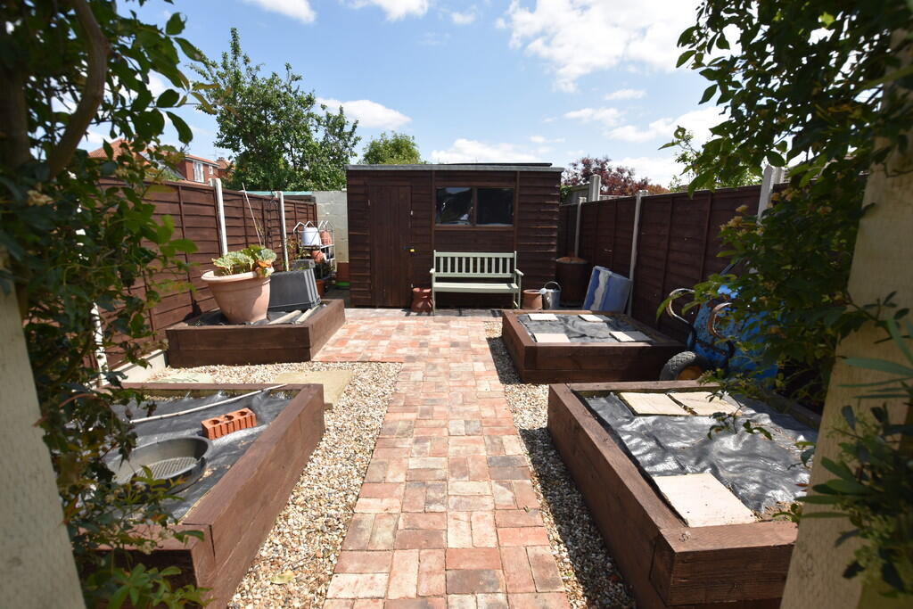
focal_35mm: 15
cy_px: 304
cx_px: 456
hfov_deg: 100.4
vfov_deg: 77.3
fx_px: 380
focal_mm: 10
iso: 100
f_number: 8
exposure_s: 1/200
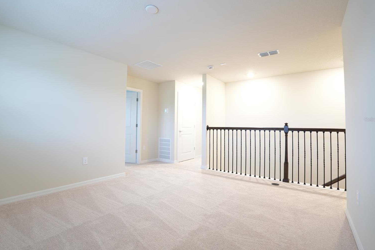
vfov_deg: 73.7
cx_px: 187
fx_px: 167
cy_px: 119
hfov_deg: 96.8
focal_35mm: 16
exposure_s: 1/2.5
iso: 100
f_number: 3.5
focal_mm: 10
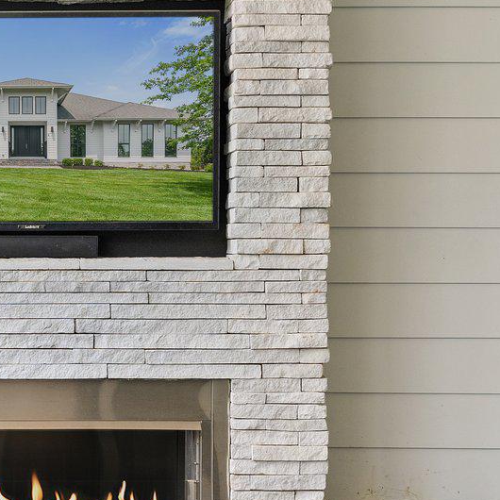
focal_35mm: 69
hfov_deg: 24.1
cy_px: 242
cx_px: 22
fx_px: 1128
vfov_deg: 25.0
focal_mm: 28
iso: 400
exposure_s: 1/160
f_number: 8
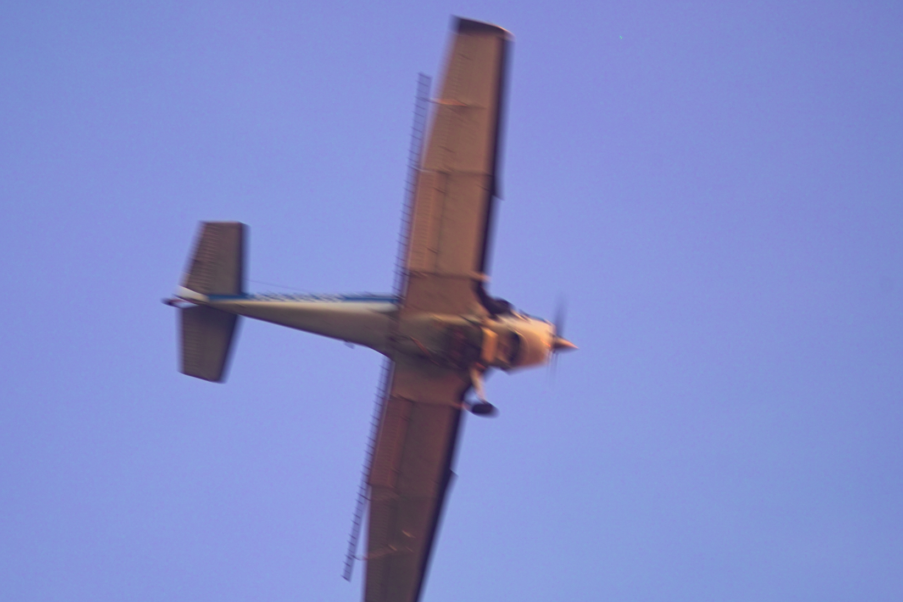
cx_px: 386
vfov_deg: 5.6
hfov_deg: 8.3
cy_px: 333
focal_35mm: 247
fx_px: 6195
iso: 100
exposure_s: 1/45
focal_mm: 105
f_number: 2.8
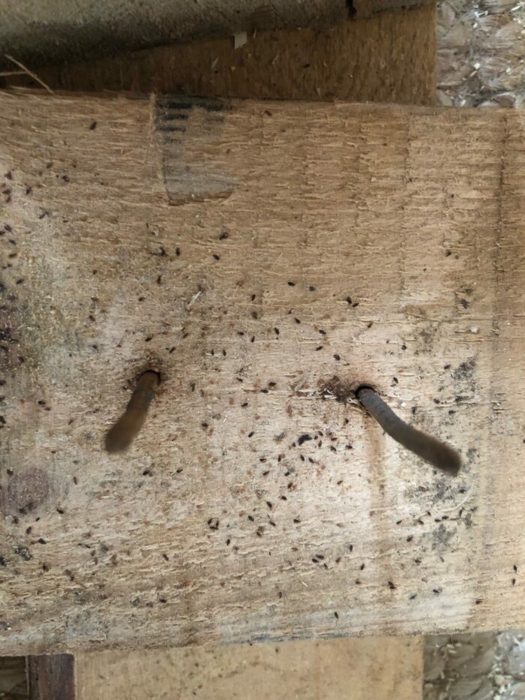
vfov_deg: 63.4
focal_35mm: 28
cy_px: 350
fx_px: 566
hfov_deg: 49.8
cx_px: 262
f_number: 1.8
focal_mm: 3.99
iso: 100
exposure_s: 1/7
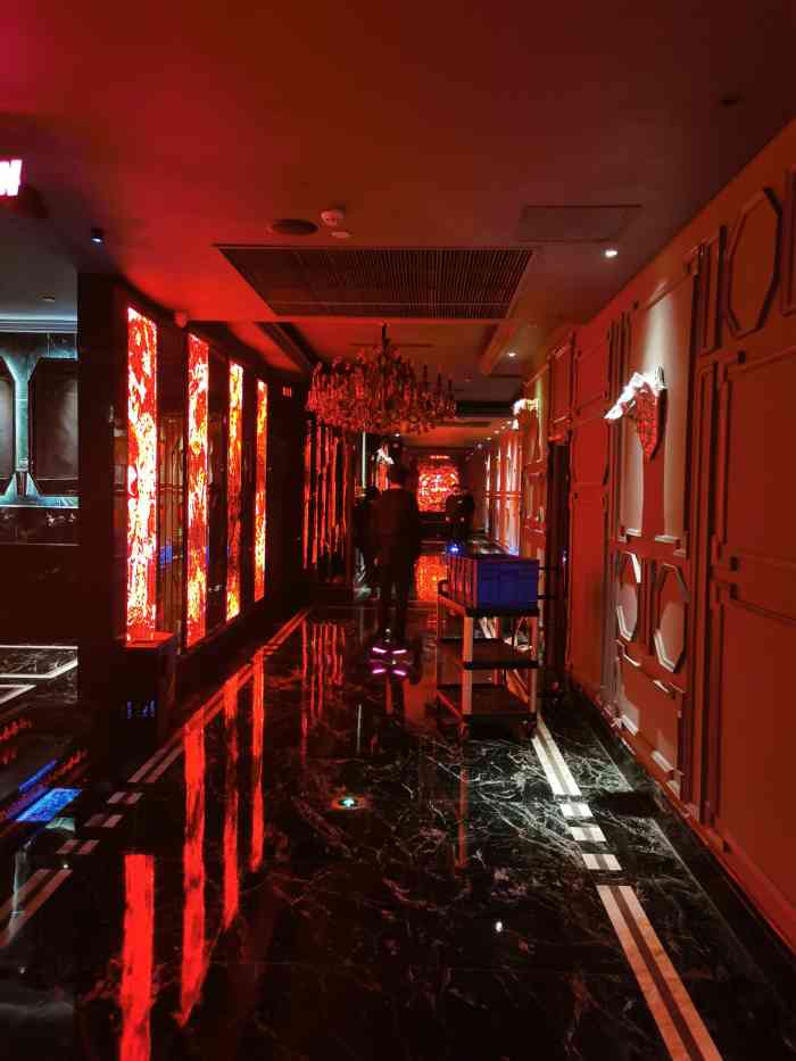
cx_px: 398
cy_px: 530
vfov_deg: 65.3
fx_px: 828
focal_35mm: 27
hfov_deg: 51.4
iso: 640
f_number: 1.8
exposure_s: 1/25
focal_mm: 5.58
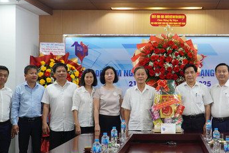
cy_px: 88
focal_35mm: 65
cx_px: 147
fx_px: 414
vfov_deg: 20.9
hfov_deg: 30.8
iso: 500
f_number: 4
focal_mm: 28
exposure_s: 1/60
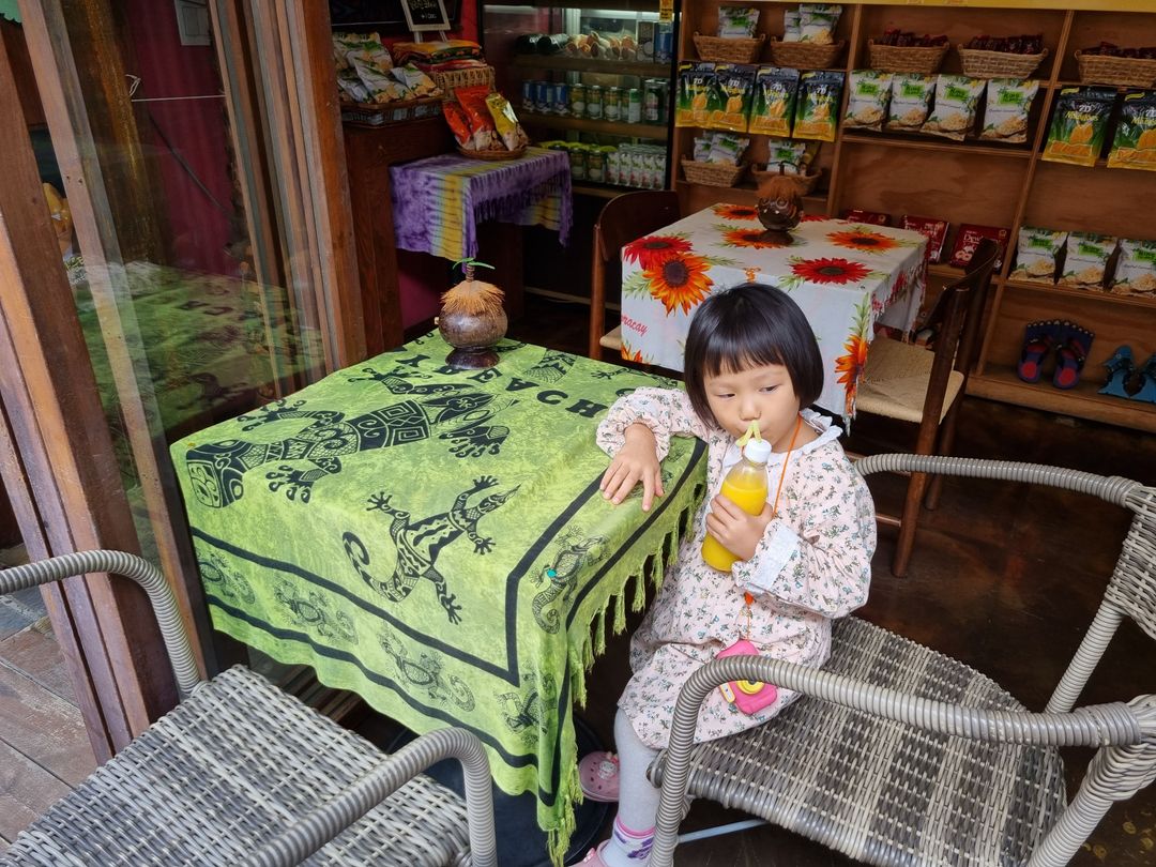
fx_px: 868
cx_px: 578
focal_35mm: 26
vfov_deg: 53.1
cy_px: 434
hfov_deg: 67.3
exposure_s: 1/129
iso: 50
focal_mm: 5.4
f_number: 1.8
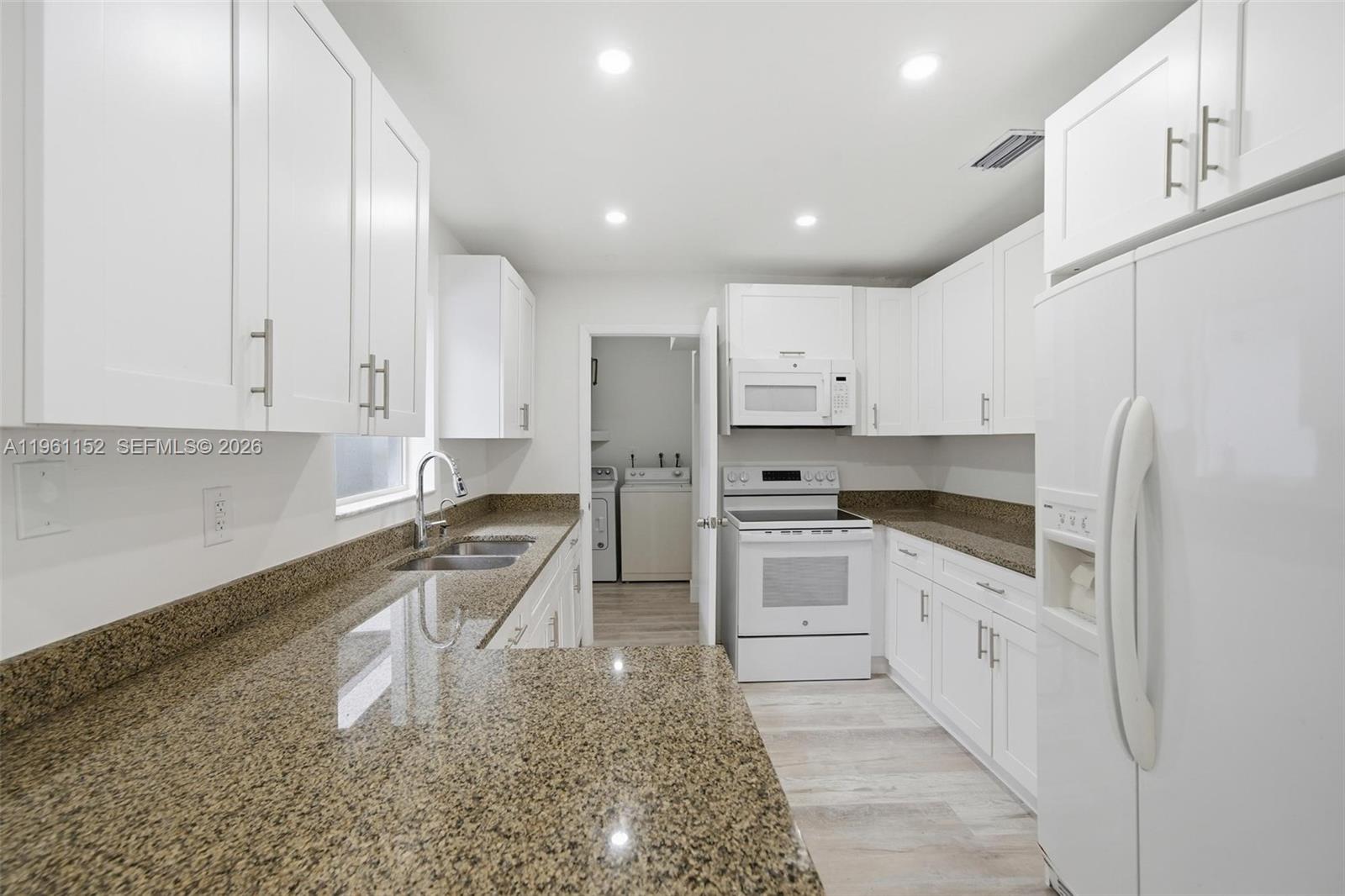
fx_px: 523
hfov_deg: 104.3
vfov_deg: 81.2
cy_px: 448
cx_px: 672
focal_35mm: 14
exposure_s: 1/40
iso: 100
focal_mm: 14
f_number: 7.1
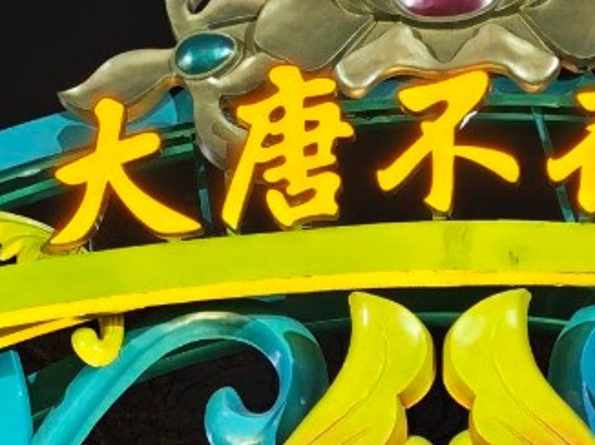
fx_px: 1941
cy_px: 834
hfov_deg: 17.4
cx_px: 276
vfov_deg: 11.9
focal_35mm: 113
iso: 640
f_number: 1.42
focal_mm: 6.68
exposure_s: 1/33.3
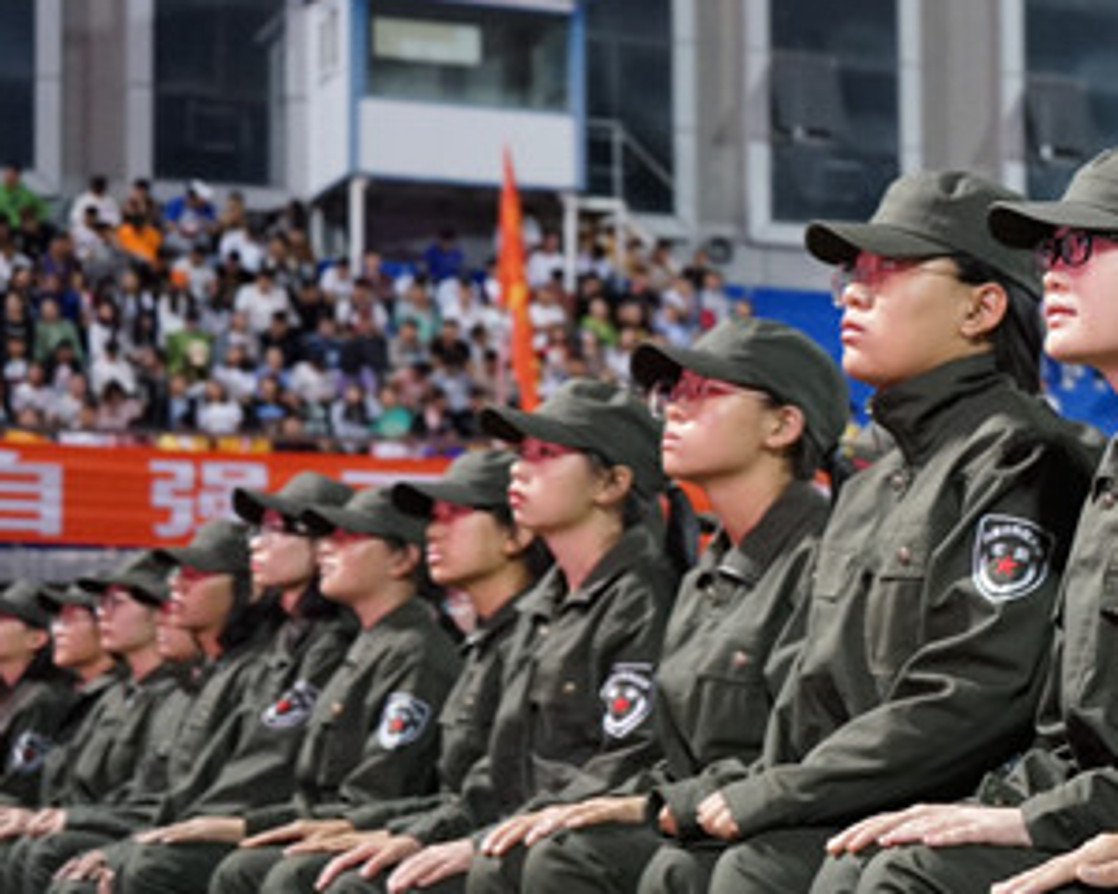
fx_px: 3309
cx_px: 1457
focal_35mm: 100
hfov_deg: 17.9
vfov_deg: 15.4
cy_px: 557
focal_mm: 40
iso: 2500
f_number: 4
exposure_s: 1/160
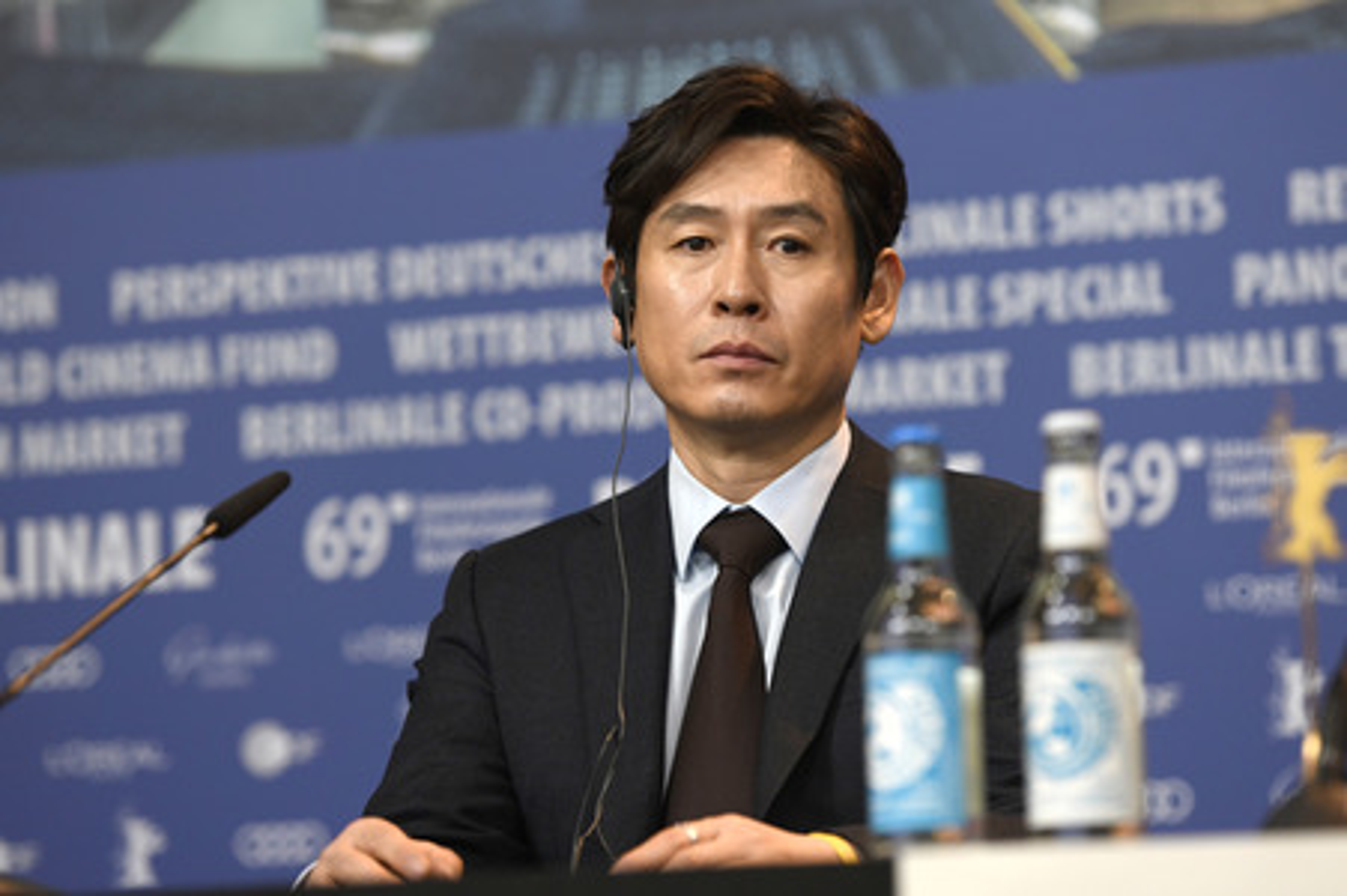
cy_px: 448
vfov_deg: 9.1
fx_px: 5608
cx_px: 674
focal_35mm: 150
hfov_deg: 13.7
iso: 1250
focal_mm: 150
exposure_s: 1/400
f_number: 3.5
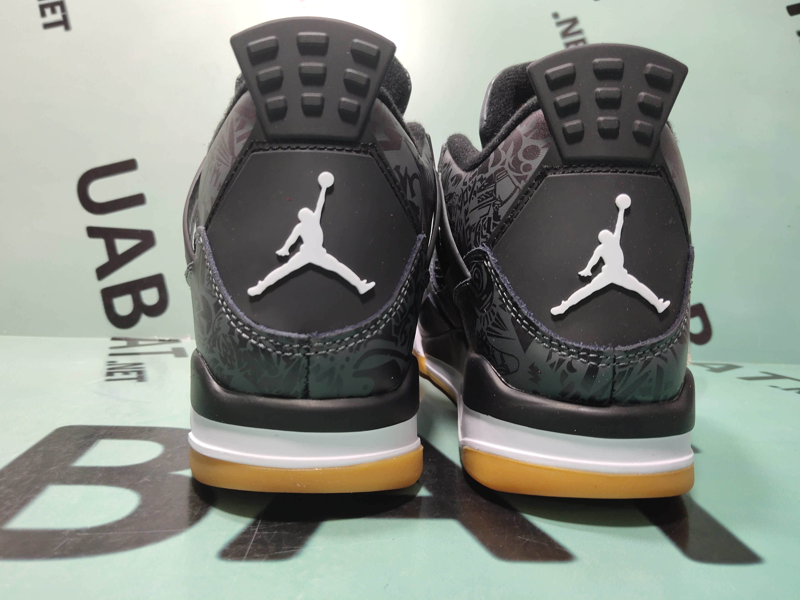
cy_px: 290
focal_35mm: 31
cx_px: 395
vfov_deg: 45.4
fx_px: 716
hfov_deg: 58.4
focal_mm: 4.35
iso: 234
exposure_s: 1/100
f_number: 1.79
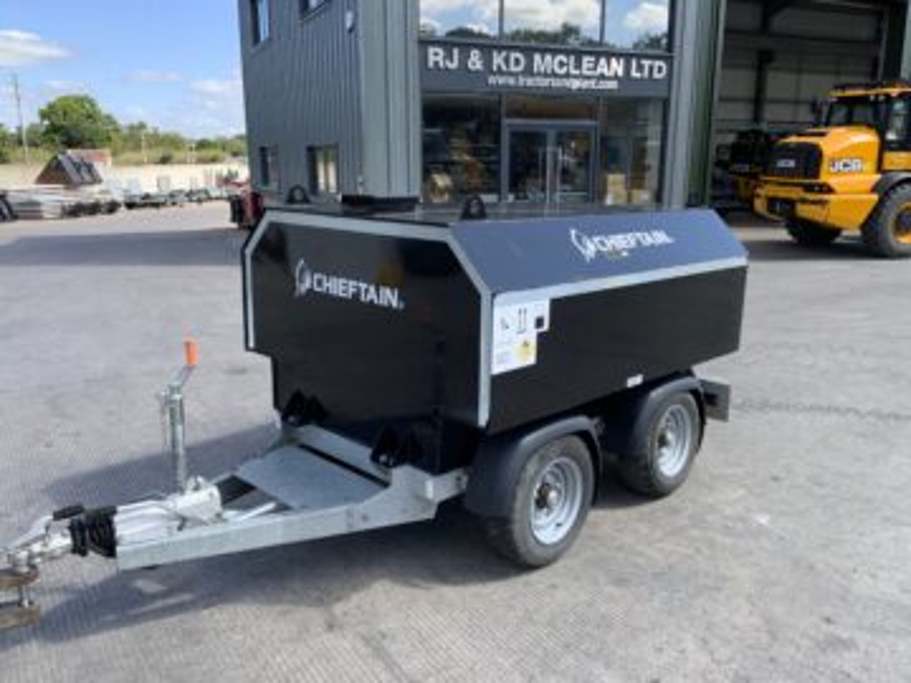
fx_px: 763
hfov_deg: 61.7
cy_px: 342
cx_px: 456
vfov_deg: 48.2
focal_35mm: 29
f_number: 1.8
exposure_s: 1/666
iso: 16
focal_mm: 3
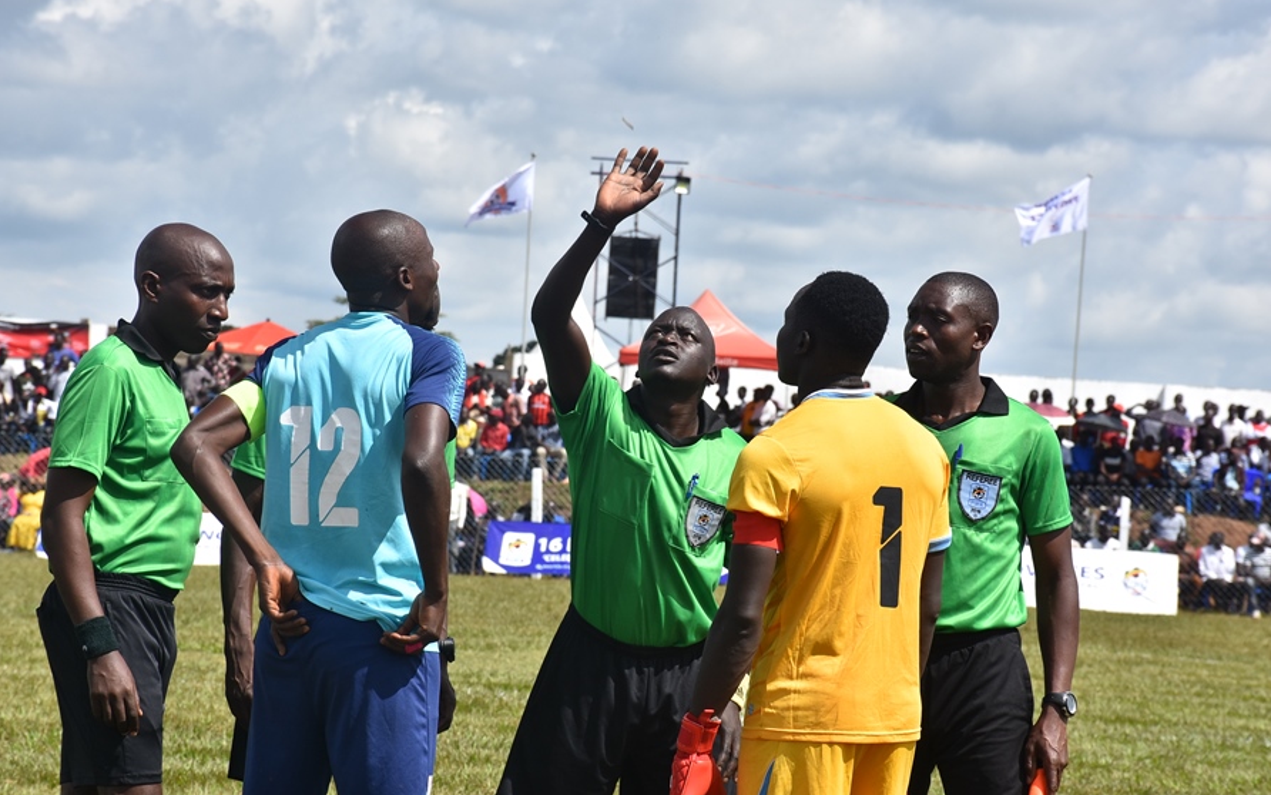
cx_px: 634
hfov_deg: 13.6
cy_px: 413
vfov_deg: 8.5
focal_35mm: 154
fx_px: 5336
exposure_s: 1/500
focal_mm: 100
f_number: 11
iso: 250
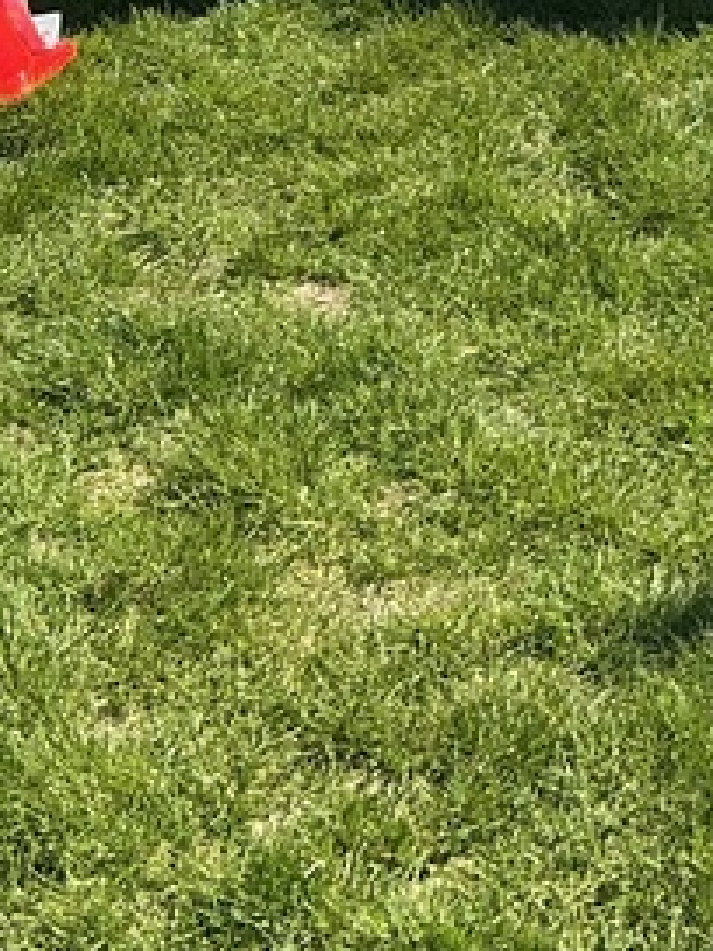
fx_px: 2993
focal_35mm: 109
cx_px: 755
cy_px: -150
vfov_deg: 17.3
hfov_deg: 13.4
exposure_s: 1/1035
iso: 25
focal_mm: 3
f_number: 1.8
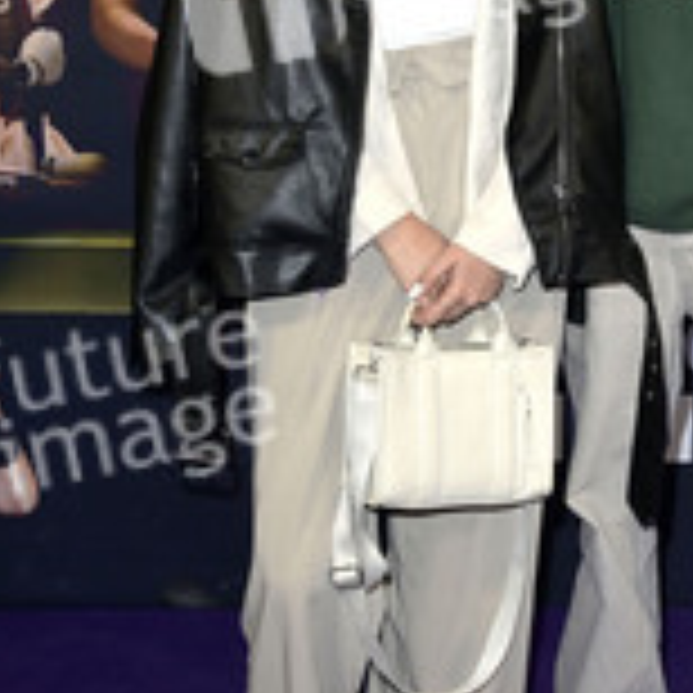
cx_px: 536
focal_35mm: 97
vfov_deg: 17.8
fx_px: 2197
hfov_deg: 17.8
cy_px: 194
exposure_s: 1/250
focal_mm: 44
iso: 320
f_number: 5.6
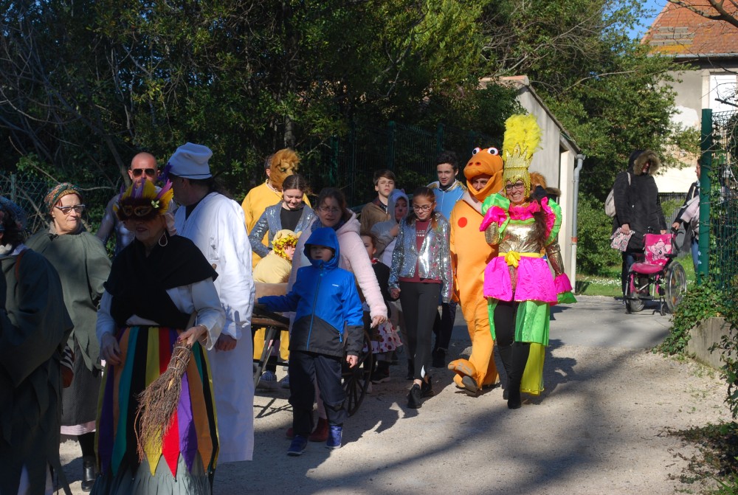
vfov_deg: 16.6
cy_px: 248
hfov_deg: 24.6
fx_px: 1695
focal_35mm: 82
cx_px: 369
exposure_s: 1/250
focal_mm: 55
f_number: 8
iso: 100
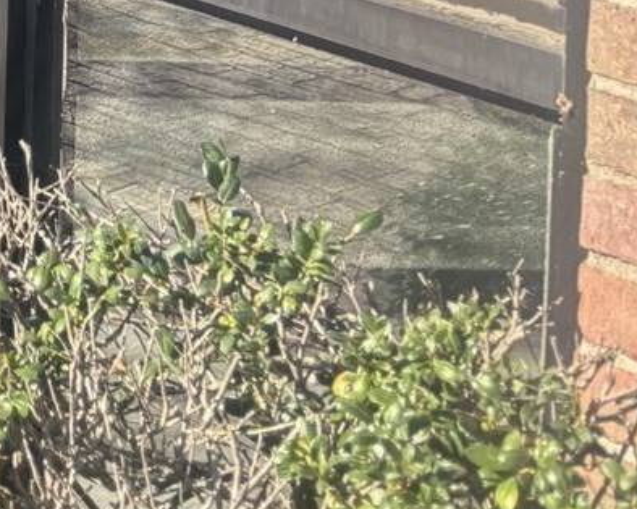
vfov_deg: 10.3
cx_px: -729
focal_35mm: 132
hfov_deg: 12.4
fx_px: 2488
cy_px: -675
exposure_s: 1/1068
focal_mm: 5.96
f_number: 1.6
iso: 50
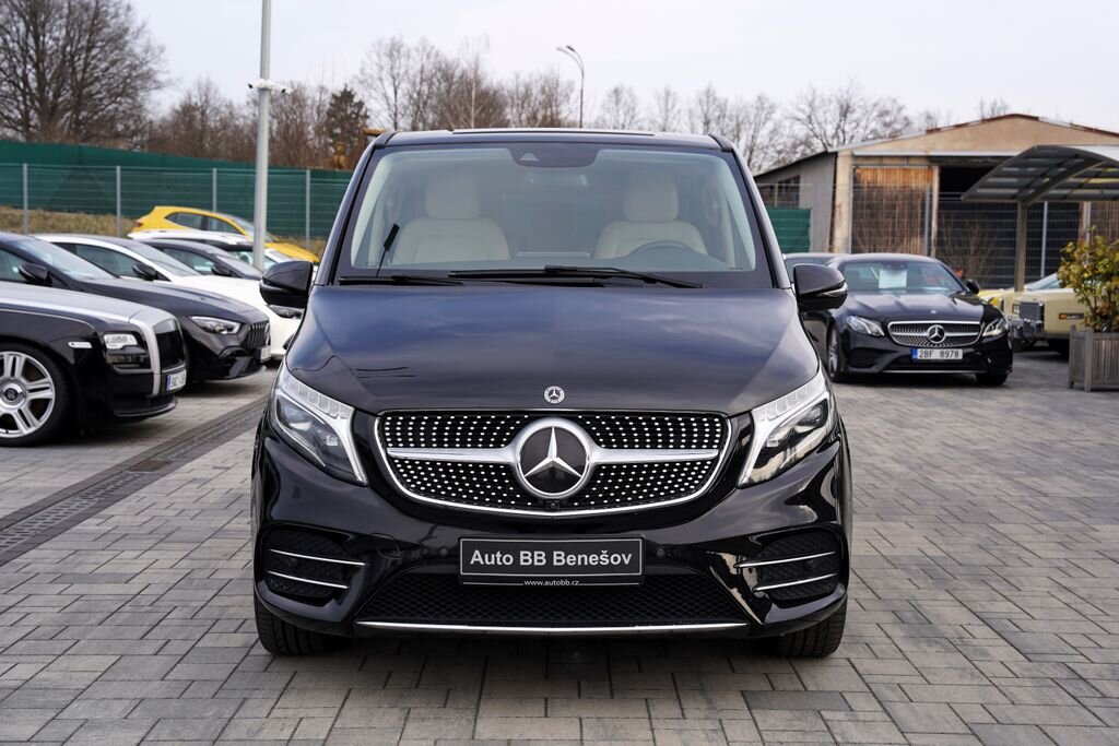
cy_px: 373
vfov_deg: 27.5
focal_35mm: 49
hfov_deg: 40.3
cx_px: 560
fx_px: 1523
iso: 100
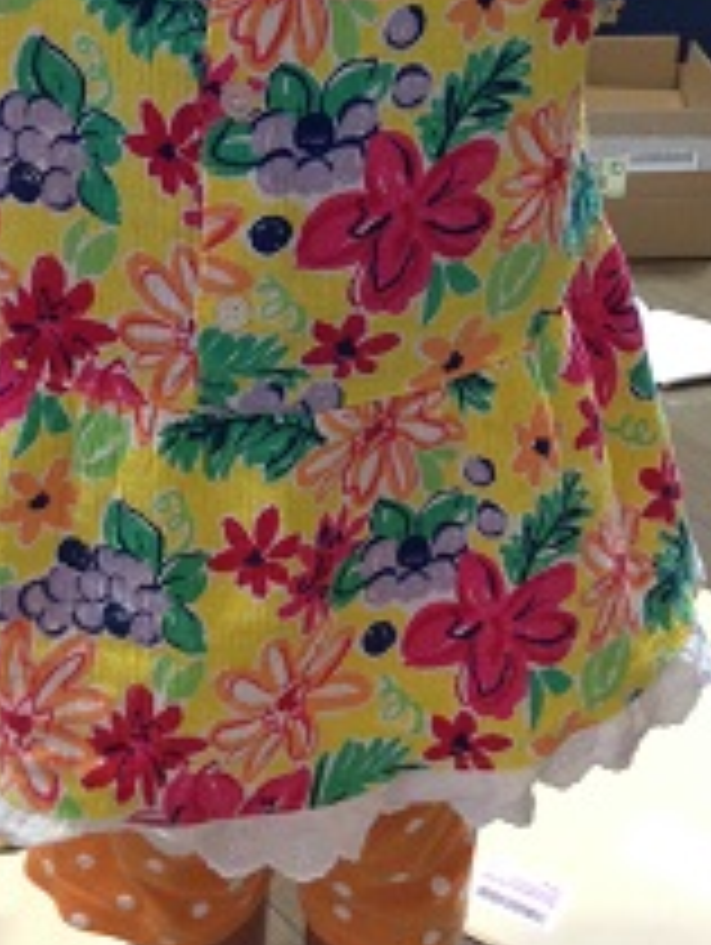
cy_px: 4
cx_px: 324
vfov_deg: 24.2
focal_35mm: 77
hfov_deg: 19.2
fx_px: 2104
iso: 160
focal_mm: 4.12
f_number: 2.4
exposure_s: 1/20
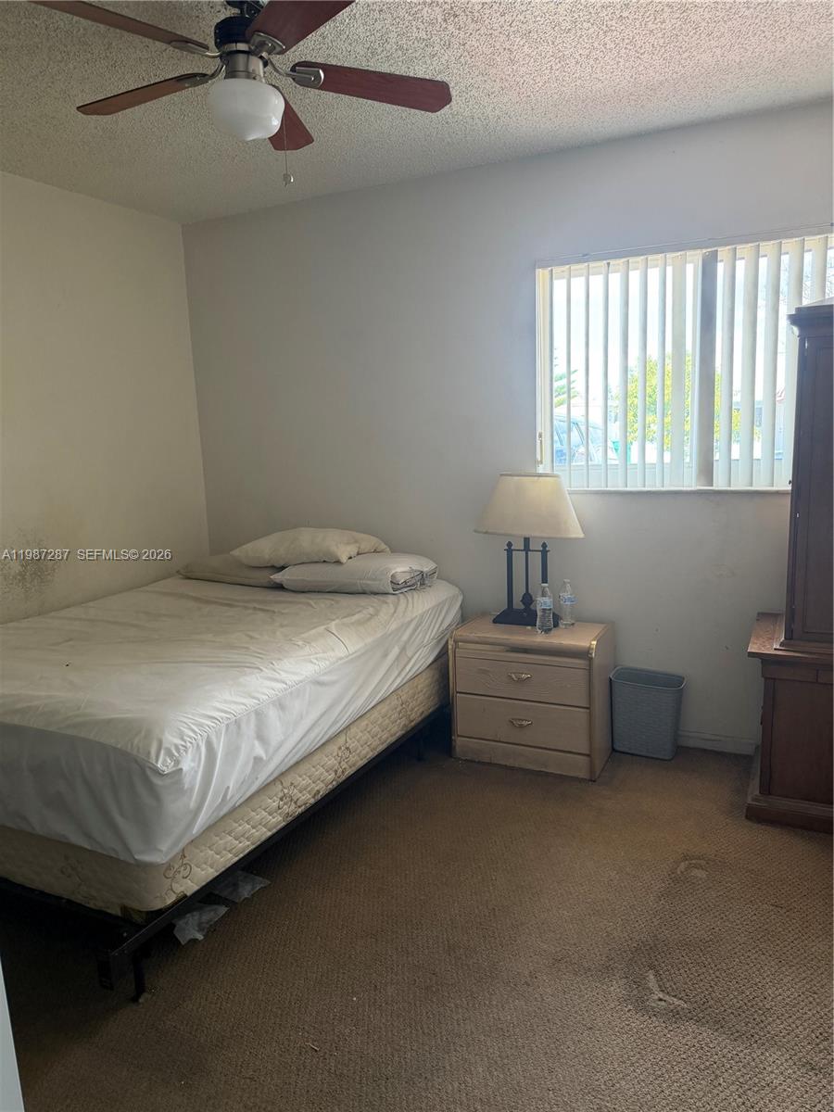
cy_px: 556
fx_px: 771
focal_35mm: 24
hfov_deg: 56.8
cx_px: 417
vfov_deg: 71.6
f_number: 1.78
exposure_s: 1/78
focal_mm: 6.76
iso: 200
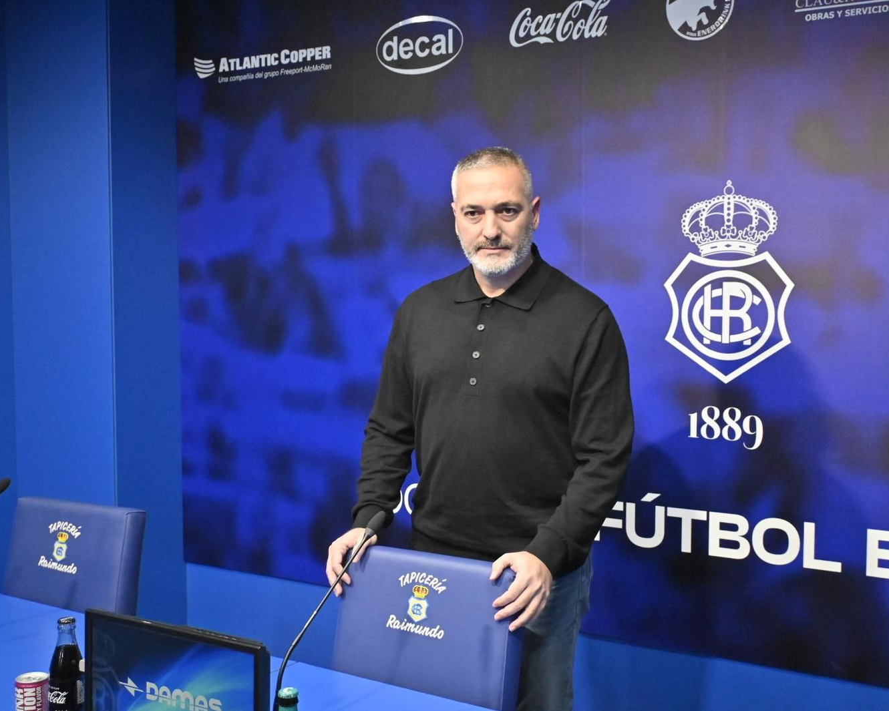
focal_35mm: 44
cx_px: 498
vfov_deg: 34.2
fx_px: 1158
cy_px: 356
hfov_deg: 41.9
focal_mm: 26
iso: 5000
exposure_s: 1/200
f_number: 4.5
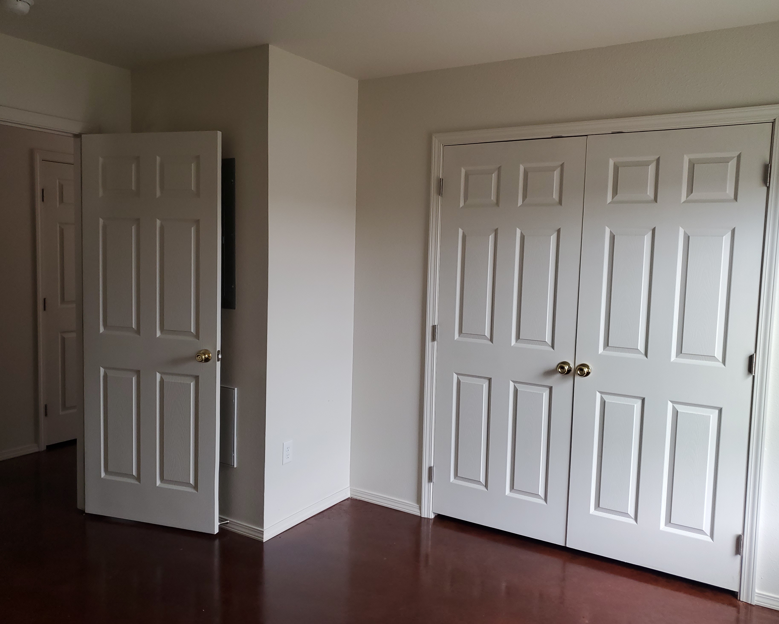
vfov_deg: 51.5
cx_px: 409
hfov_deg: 62.2
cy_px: 307
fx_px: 646
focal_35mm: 28
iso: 80
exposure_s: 1/100
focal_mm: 4.3
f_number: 1.5
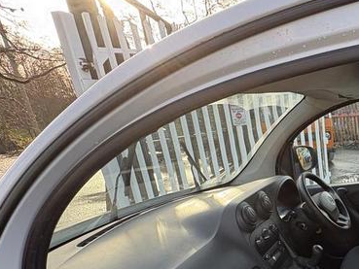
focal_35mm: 34
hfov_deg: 43.9
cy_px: 238
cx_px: 378
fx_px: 353
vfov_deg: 39.1
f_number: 2.2
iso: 40
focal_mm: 2.22
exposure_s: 1/123
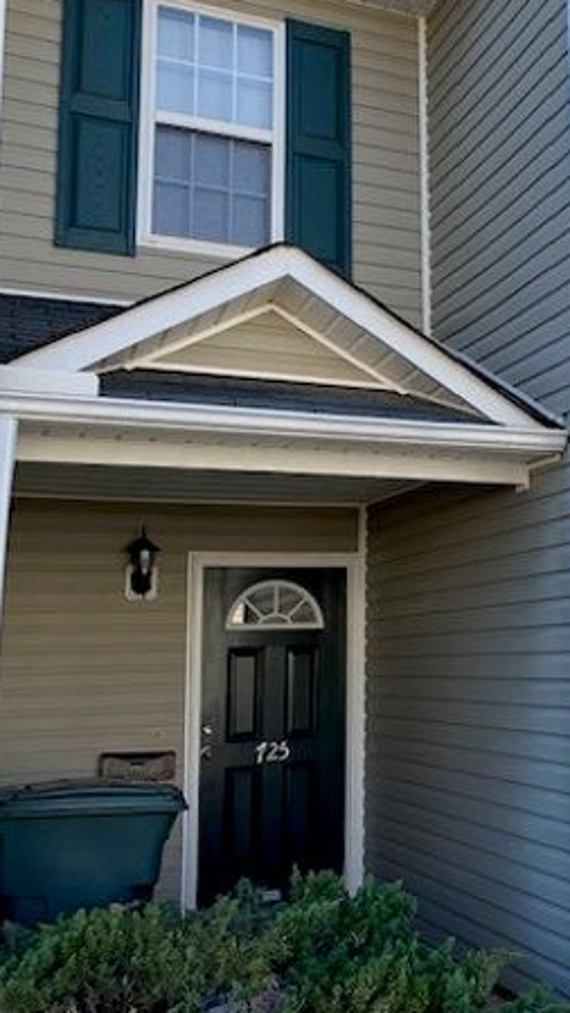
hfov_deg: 27.0
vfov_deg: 48.4
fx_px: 1129
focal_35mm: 42
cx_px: 550
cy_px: 492
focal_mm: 4.25
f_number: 1.8
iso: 32
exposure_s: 1/693
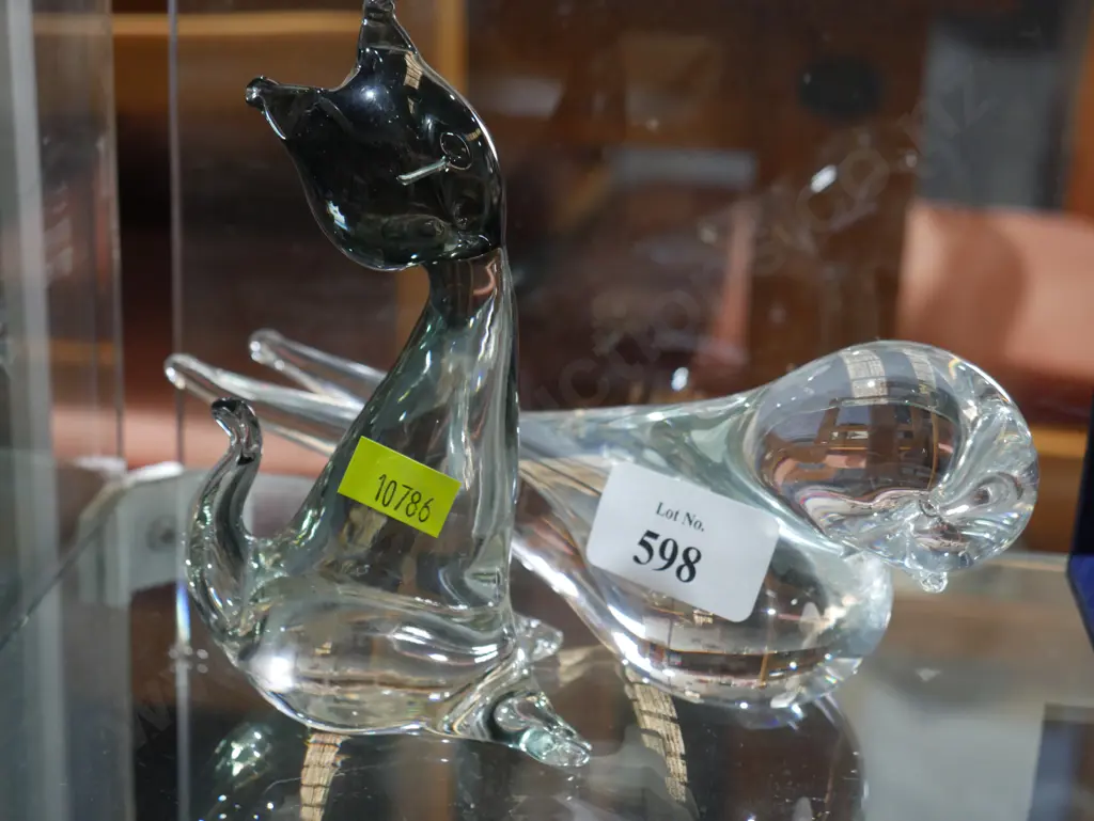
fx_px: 1960
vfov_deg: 23.7
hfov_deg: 31.2
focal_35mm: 62
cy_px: 410
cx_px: 547
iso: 1000
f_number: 5.4
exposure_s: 1/80
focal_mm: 31
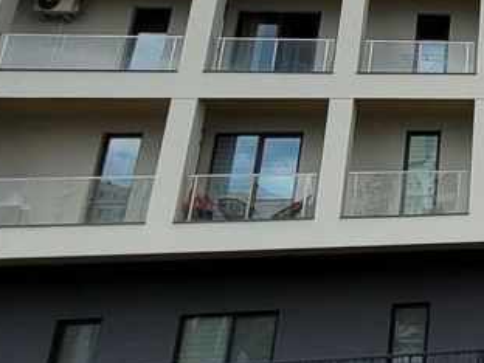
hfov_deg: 25.5
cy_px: -95
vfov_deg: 22.2
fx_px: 839
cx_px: 697
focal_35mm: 60
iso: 40
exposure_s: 1/1290
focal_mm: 1.74
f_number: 2.2
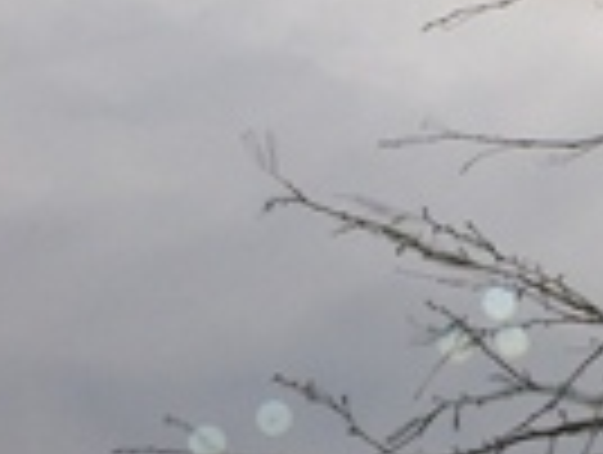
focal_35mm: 100
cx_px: 801
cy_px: 485
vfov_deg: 14.5
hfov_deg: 18.2
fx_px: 1745
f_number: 3.3
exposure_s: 1/60
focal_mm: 4.9
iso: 100
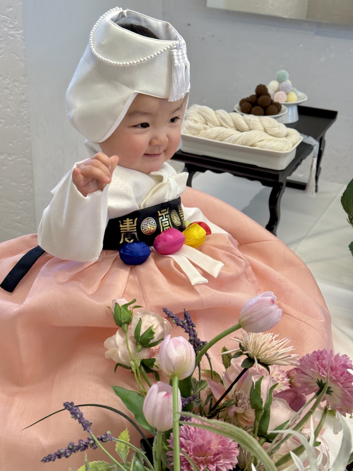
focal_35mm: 48
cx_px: 176
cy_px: 236
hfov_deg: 30.3
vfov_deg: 39.7
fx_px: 653
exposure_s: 1/120
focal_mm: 6.76
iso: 100
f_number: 1.78
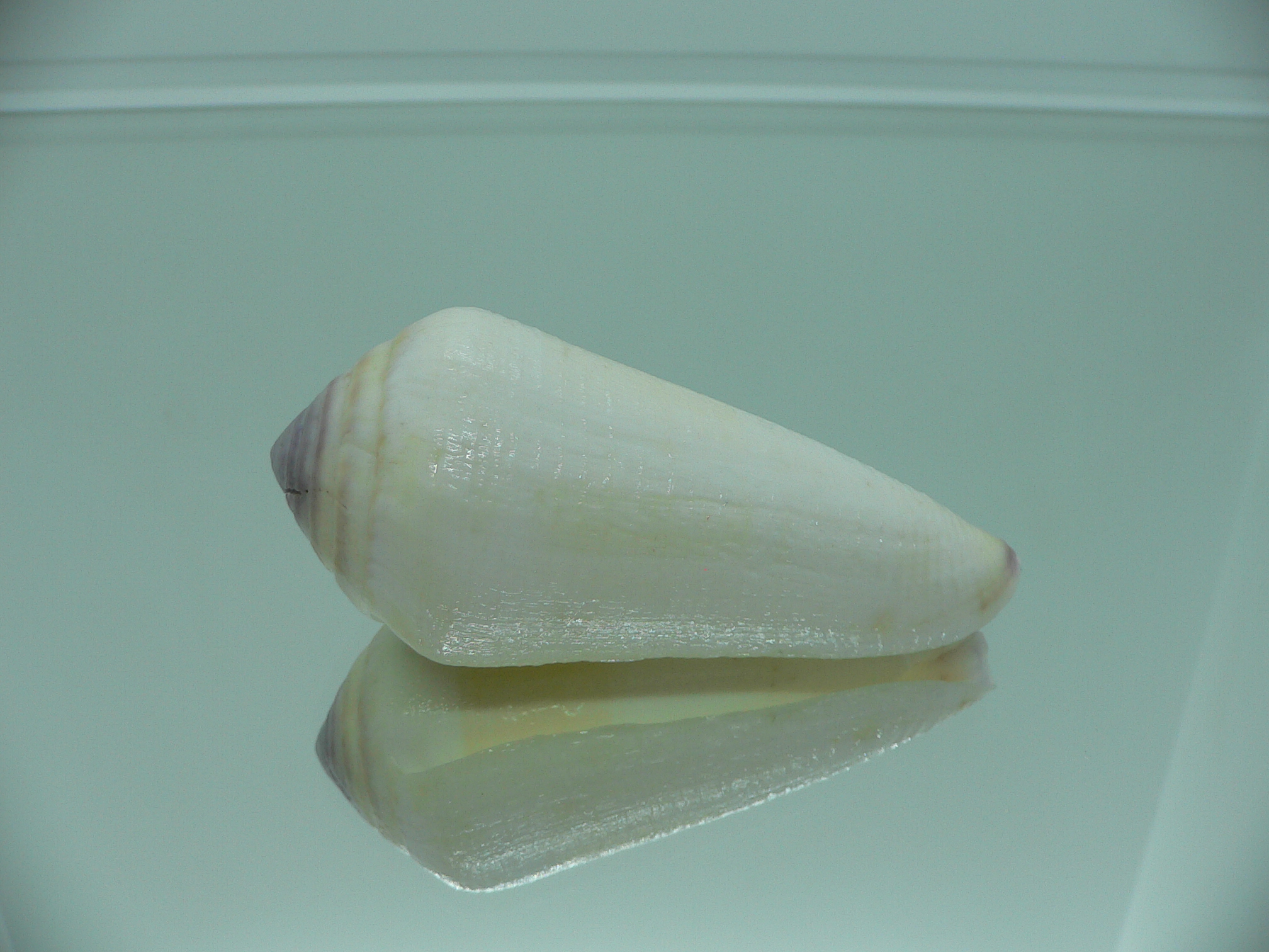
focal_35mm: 35
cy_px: 476
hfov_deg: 52.6
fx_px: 1283
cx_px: 634
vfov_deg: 40.7
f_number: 2.8
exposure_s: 1/80
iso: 80
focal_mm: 4.6
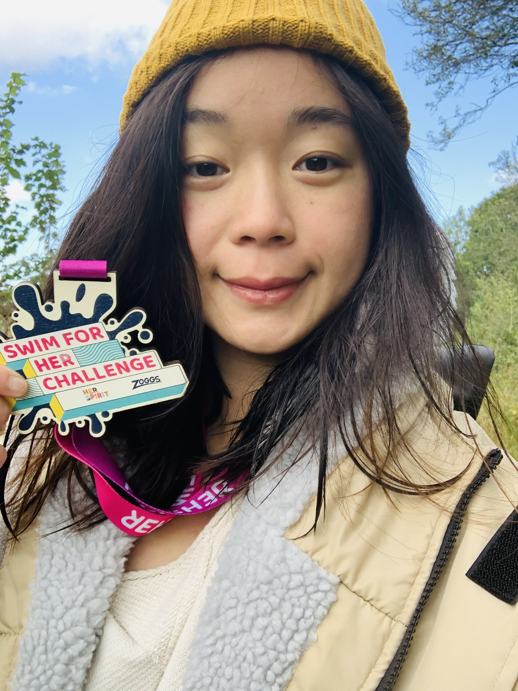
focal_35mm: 32
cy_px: 346
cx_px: 259
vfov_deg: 56.8
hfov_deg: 44.2
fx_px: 638
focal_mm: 2.87
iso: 25
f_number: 2.2
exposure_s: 1/122
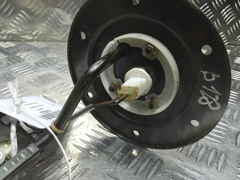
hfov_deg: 61.6
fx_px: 201
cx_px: 123
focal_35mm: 29
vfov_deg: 48.2
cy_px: 87
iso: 188
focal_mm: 3.43
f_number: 2.2
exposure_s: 1/100
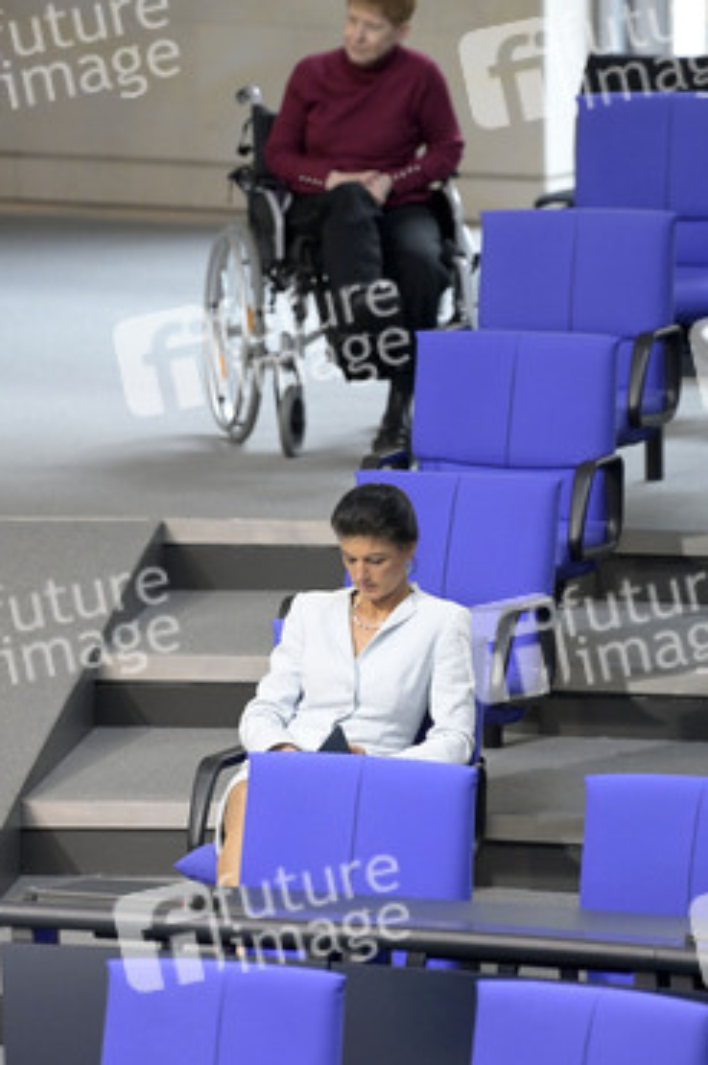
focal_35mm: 422
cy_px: 492
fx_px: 12471
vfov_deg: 4.9
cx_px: 345
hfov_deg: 3.3
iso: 8000
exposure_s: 1/400
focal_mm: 390
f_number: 5.6
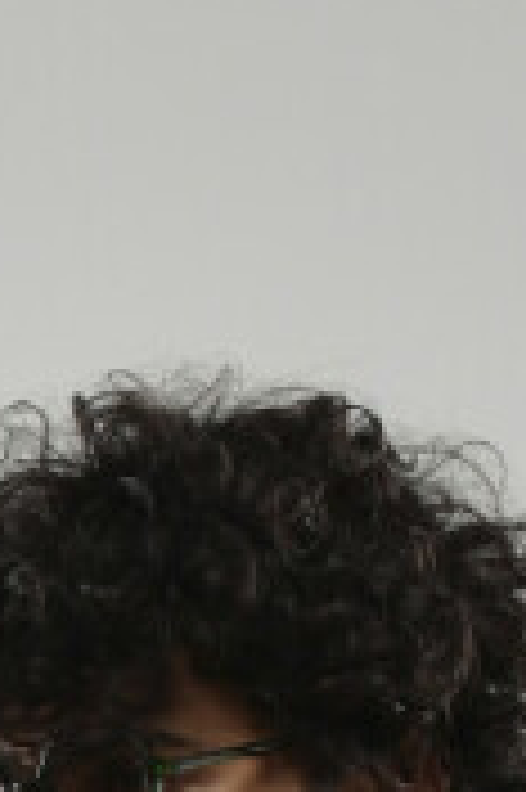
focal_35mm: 273
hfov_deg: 4.9
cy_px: 1953
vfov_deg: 7.1
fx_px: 5995
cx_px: -715
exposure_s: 1/125
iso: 400
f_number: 5.6
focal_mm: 40
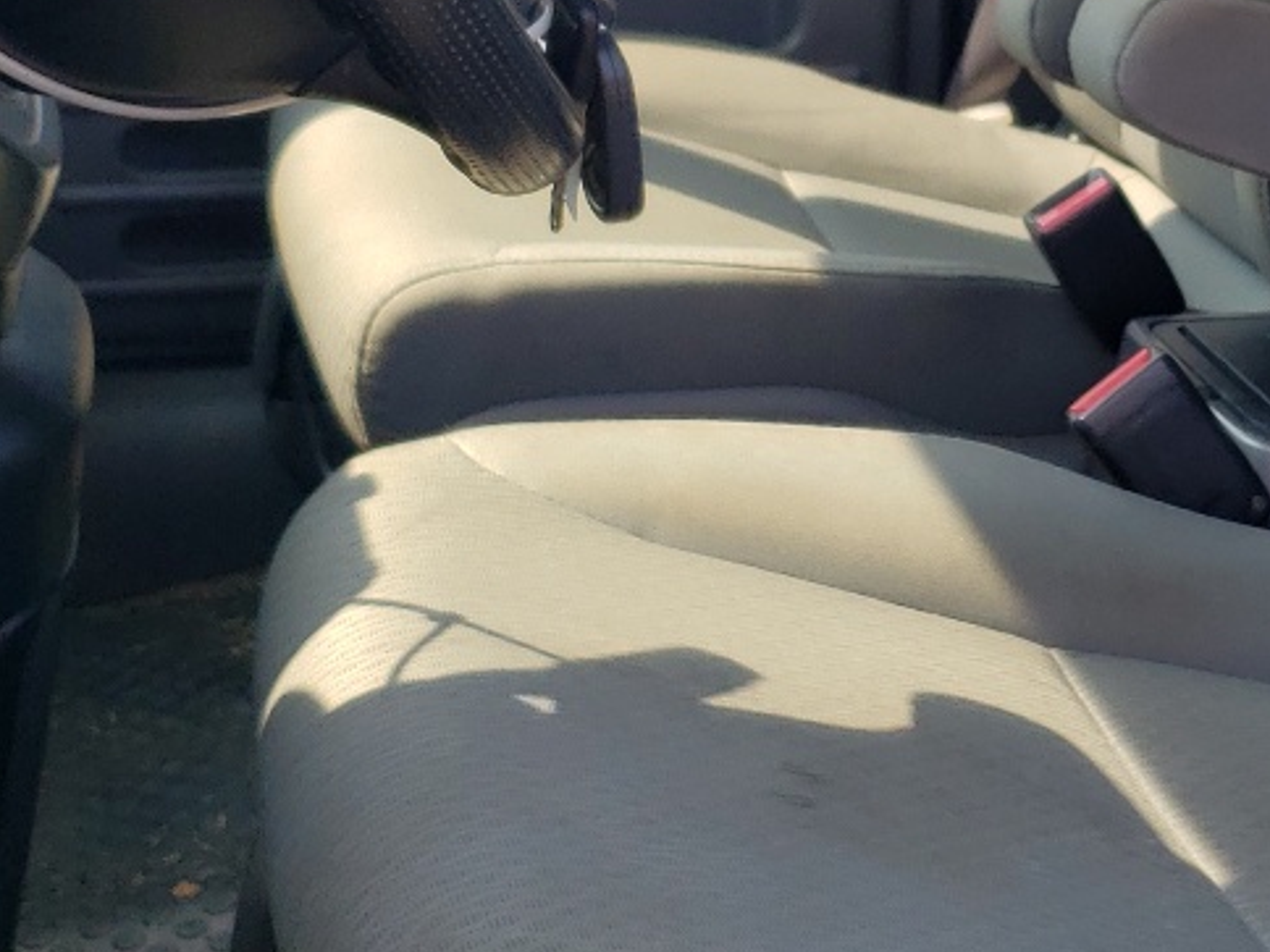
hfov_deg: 22.2
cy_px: 108
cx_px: 1131
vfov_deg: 16.9
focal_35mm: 86
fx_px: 3155
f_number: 1.5
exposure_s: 1/588
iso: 50
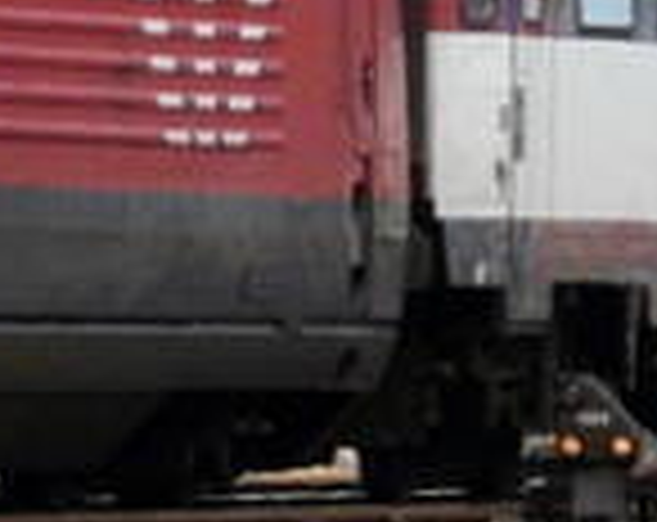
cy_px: -360
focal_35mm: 994
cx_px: 32
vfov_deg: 1.5
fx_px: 19276
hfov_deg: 2.0
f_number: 5.6
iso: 100
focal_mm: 24.4
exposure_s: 1/250
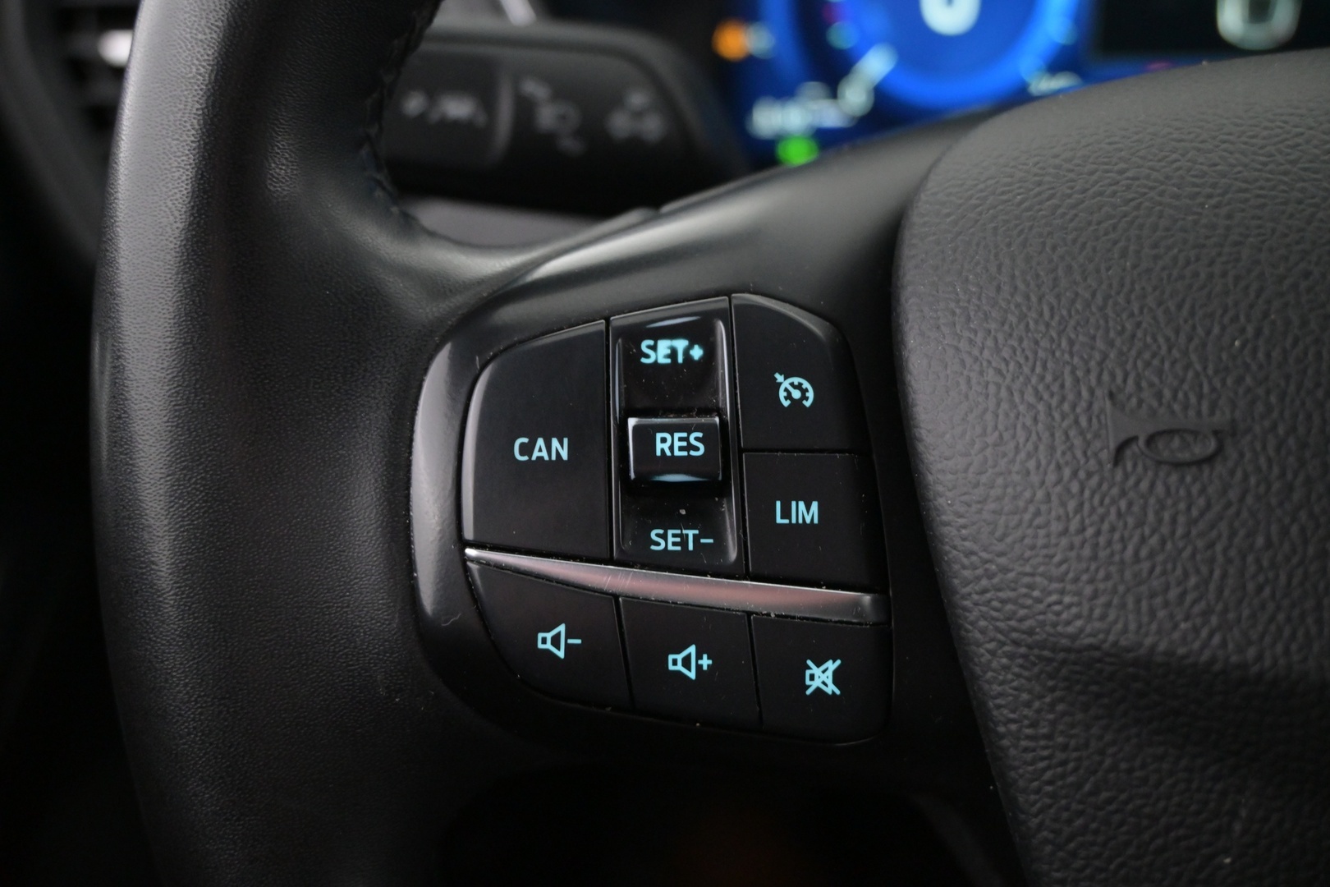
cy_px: 444
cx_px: 665
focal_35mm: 34
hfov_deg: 55.1
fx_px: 1274
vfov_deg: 38.4
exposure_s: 1/40
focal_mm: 23
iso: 3600
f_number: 4.2
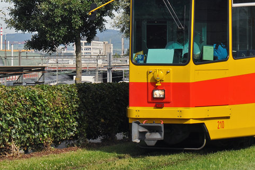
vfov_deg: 7.0
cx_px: 191
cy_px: -28
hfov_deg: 10.6
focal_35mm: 193
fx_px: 1365
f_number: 5.6
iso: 200
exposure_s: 1/1000
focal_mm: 52
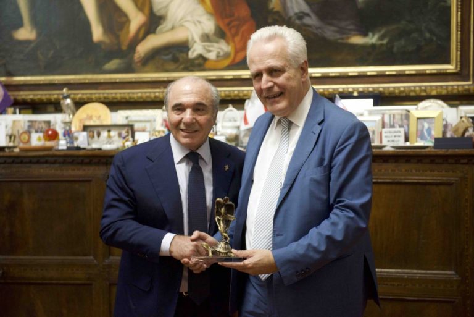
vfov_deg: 22.7
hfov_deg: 33.4
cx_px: 237
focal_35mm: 60
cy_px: 158
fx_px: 790
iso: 4000
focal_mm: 60
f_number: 3.2
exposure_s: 1/125
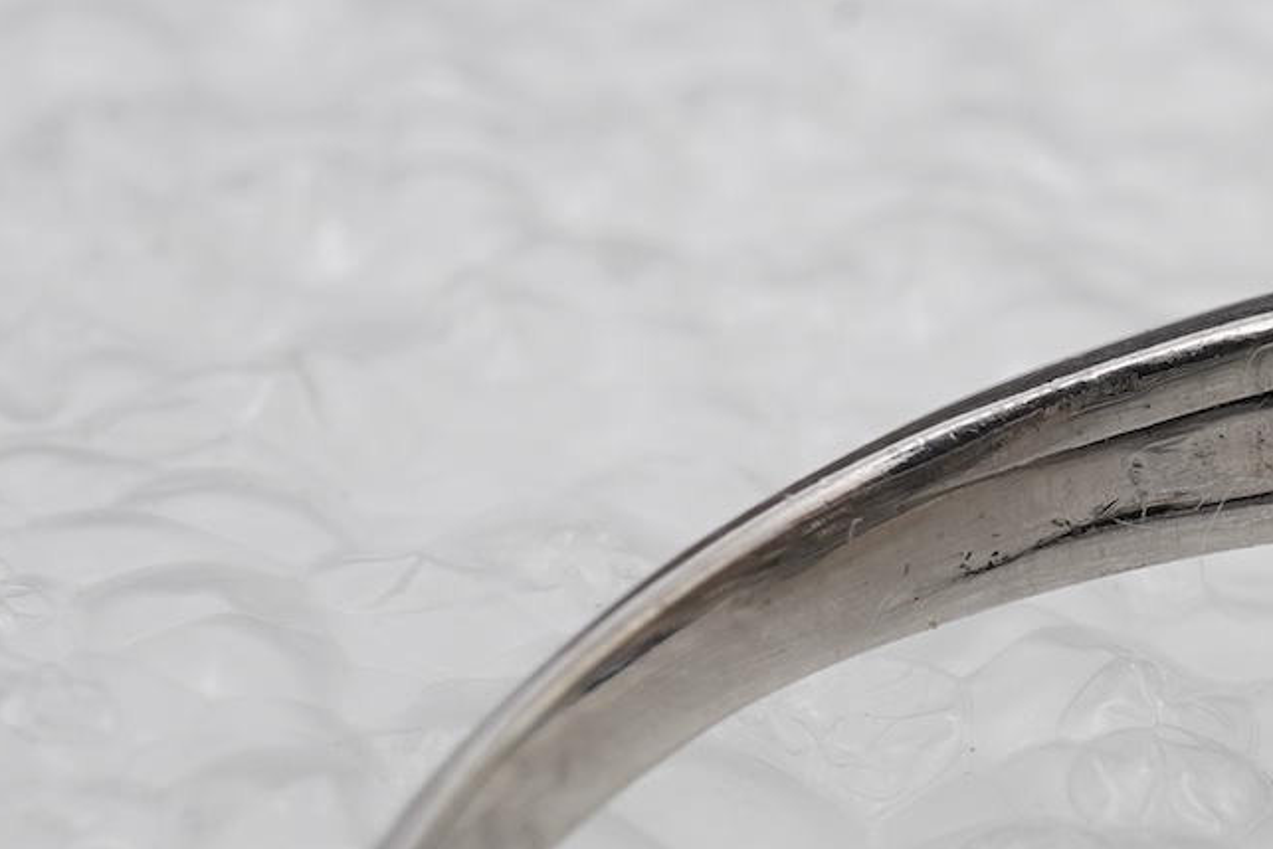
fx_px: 4173
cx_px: 1426
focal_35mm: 118
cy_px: 413
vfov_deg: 11.6
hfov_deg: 16.8
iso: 400
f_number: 22
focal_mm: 30
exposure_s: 1/125
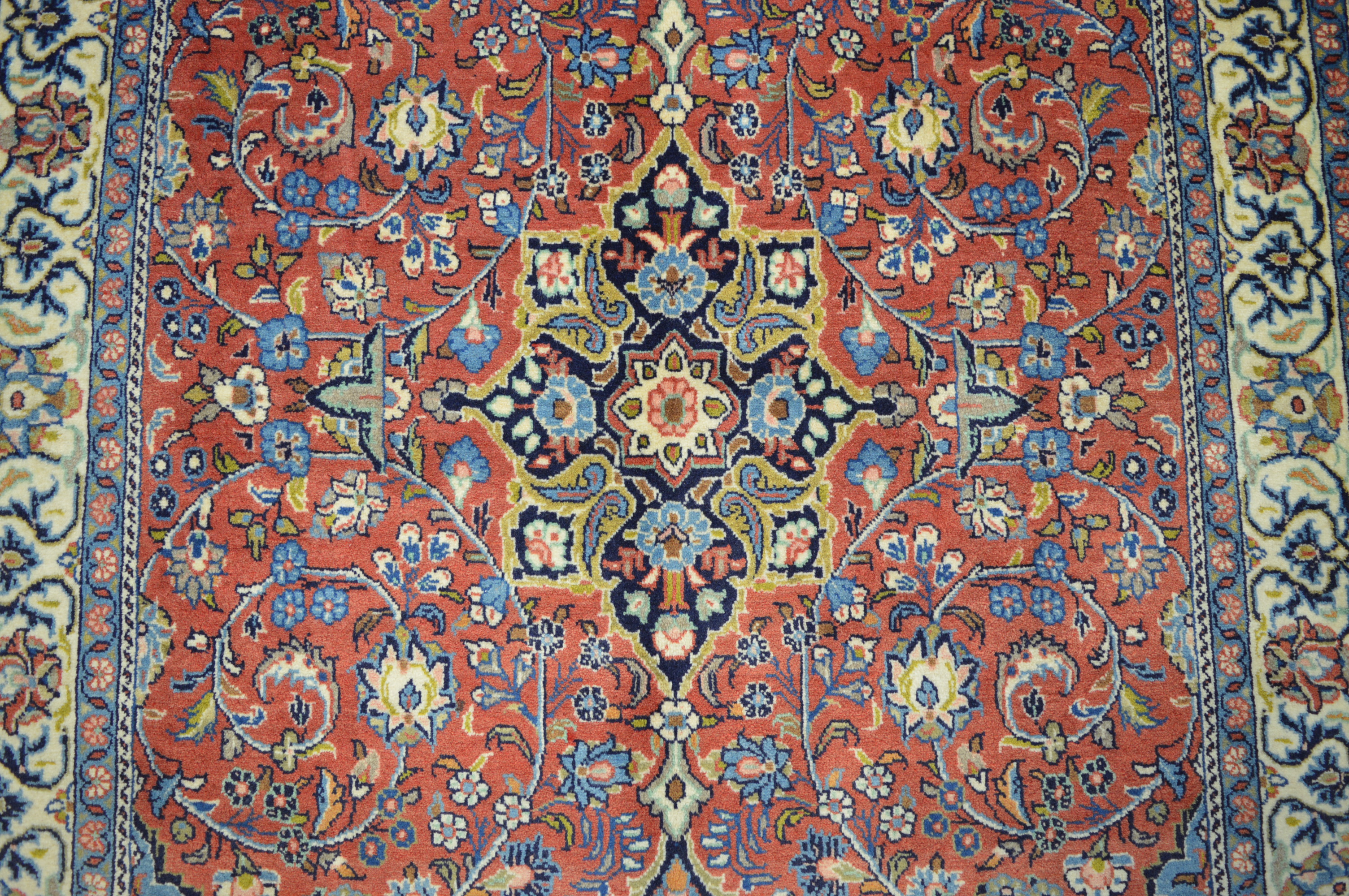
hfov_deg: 67.4
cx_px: 674
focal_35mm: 27
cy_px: 448
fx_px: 1011
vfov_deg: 47.8
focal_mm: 18
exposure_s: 1/30
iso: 400
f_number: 3.5
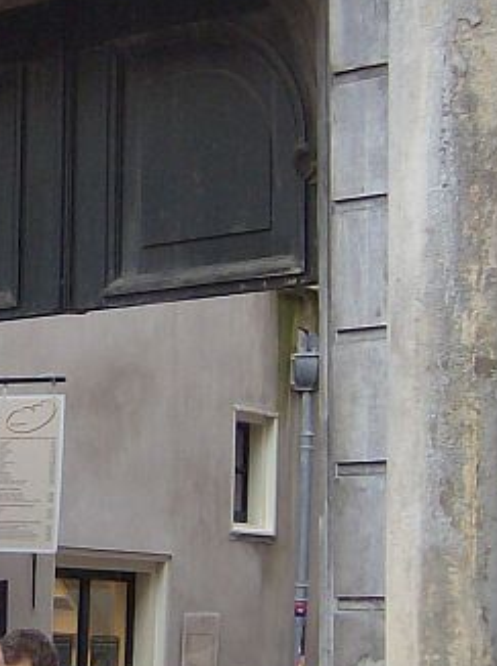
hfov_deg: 12.9
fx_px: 2172
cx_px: -5
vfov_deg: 17.4
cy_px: 268
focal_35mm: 113
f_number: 2.8
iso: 117
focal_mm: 6
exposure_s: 1/64
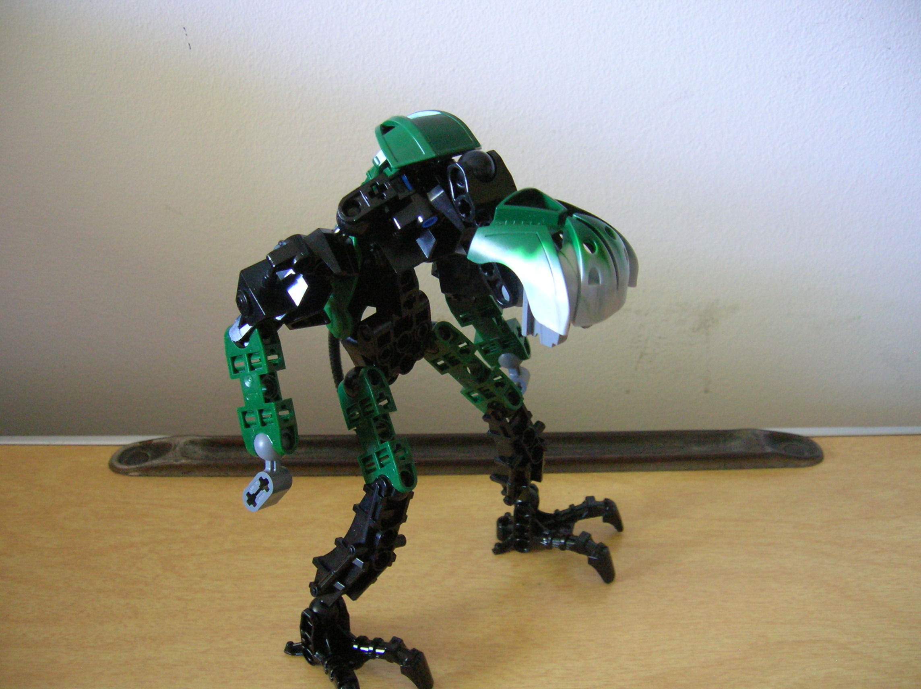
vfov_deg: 41.7
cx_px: 460
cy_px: 344
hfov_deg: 54.0
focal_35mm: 34
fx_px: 904
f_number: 2.9
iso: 200
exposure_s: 1/1.9
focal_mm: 5.7
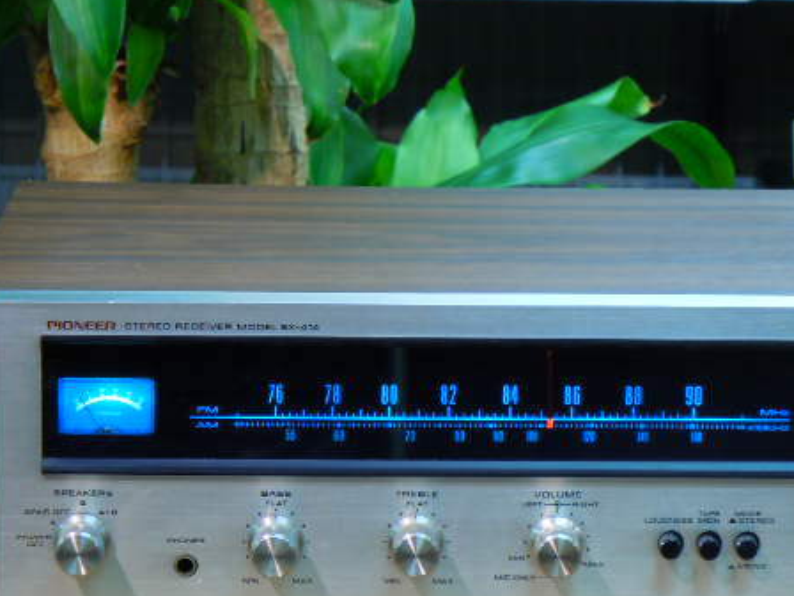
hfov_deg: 10.4
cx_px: 502
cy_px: 263
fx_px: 4358
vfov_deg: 7.8
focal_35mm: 190
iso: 100
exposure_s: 1/2.5
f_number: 4.6
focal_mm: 24
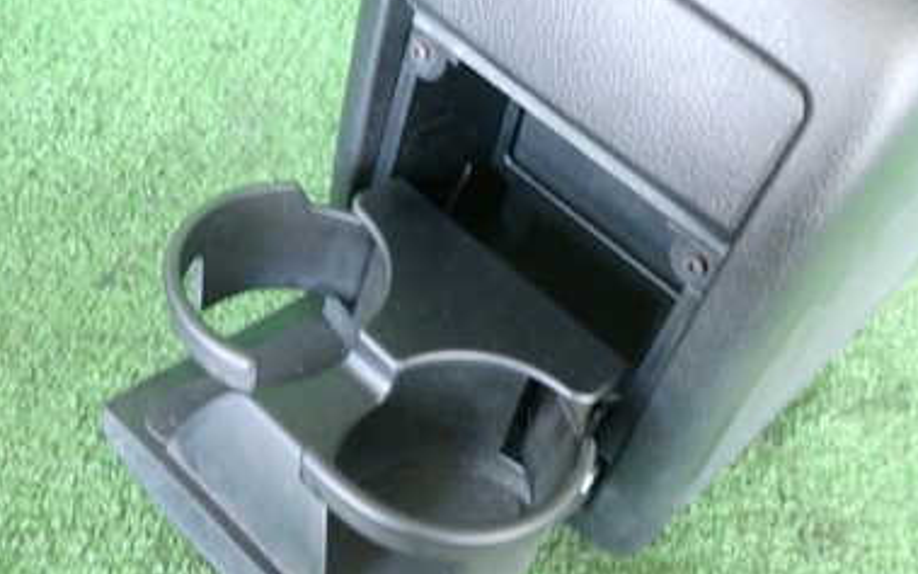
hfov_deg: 47.0
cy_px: 274
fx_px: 1051
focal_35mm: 42
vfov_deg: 30.5
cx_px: 545
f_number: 2
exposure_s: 1/25
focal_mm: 4.5
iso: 800
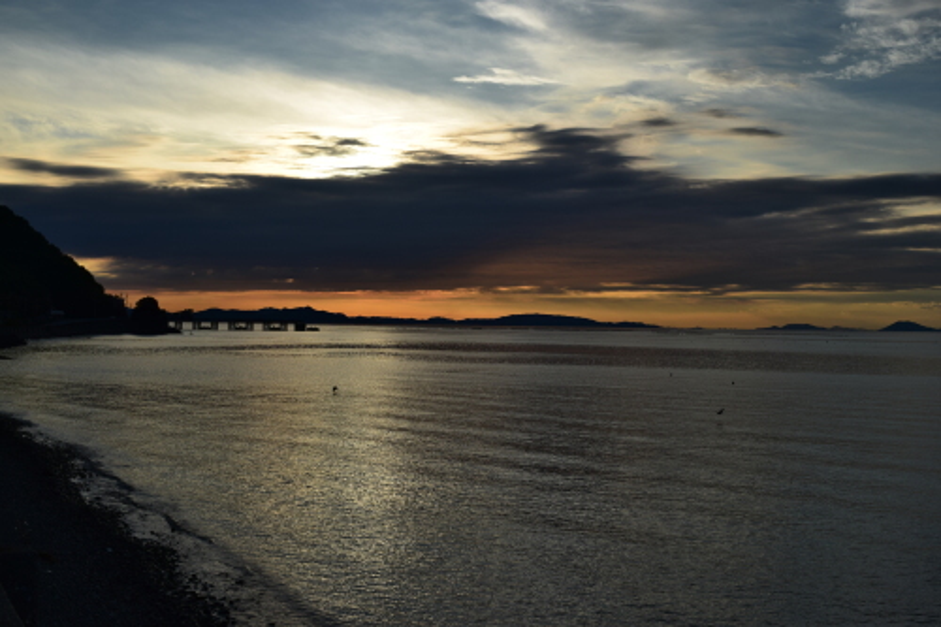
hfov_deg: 41.1
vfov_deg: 28.1
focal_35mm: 48
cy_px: 314
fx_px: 1254
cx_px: 470
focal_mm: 32
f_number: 11
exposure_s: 1/500
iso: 220
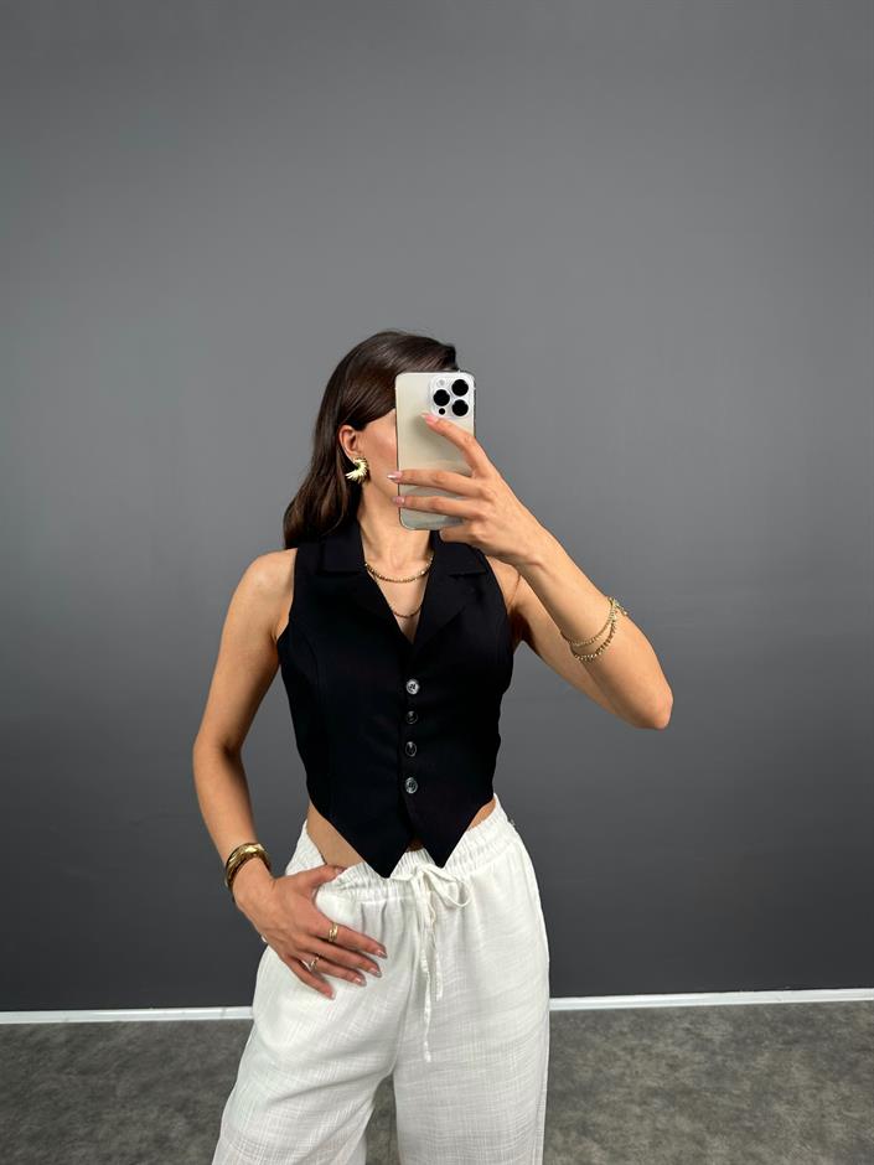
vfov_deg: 71.6
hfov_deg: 56.8
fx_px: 808
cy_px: 582
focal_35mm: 24
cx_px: 437
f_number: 1.78
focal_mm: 6.86
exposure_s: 1/121
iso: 80
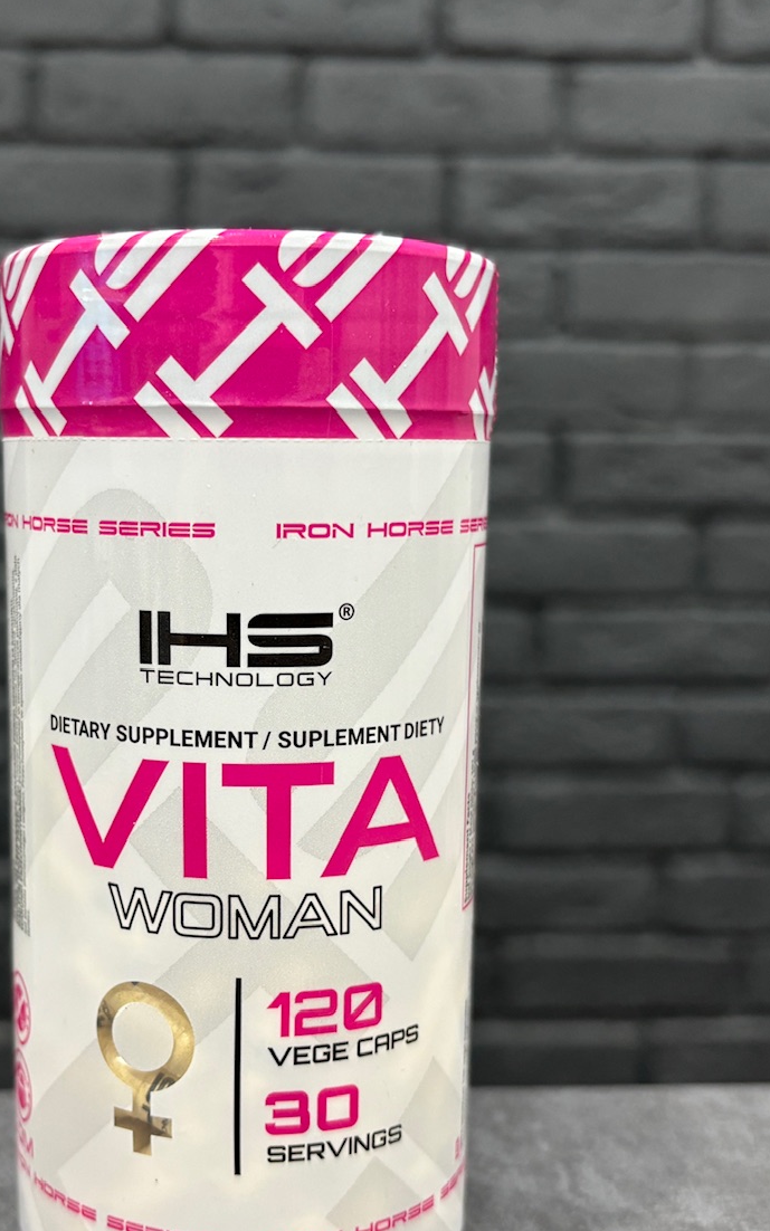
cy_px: 705
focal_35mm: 32
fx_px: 1074
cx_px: 258
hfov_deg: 39.0
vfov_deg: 59.4
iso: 125
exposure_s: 1/50
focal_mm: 5.96
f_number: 1.6
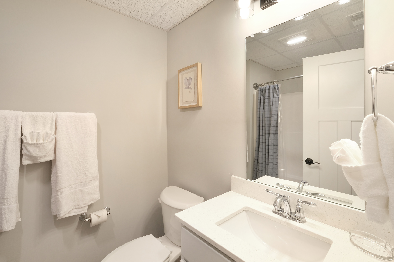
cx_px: 197
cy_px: 131
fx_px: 164
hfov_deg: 100.4
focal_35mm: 15
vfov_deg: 77.3
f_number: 11
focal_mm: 10
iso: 800
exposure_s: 1/15
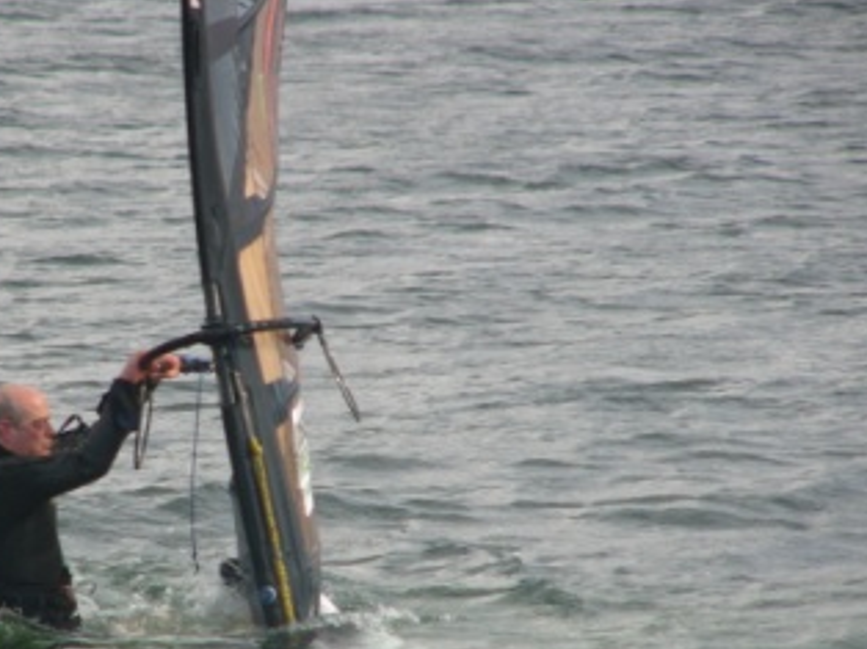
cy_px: 450
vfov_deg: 2.4
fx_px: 15442
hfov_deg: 3.2
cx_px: 312
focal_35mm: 617
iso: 50
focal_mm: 72
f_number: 3.7
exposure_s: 1/640
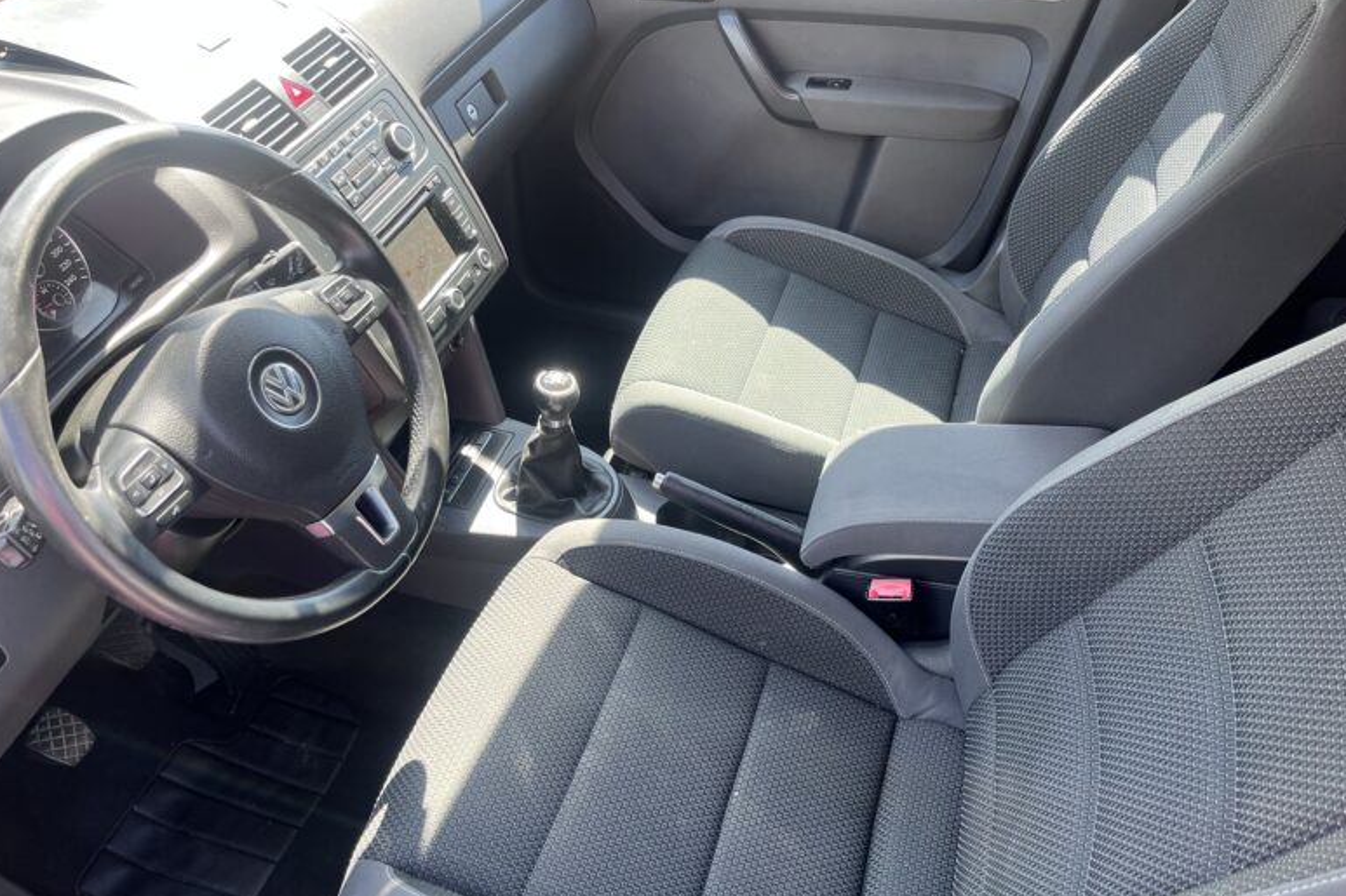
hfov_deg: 65.5
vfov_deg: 46.3
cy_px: 512
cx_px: 656
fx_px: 1047
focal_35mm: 28
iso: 64
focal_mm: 5.1
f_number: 1.6
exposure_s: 1/121
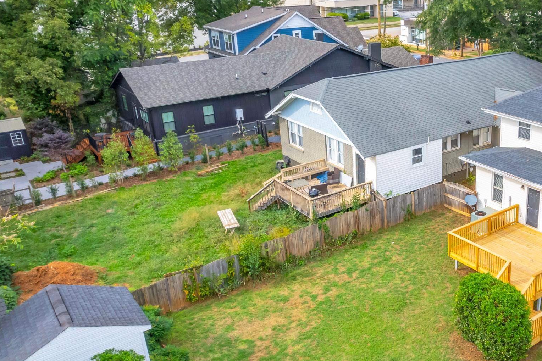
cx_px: 440
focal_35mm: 36
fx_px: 542
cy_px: 180
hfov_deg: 49.7
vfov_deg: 36.9
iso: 120
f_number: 2.8
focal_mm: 8.38
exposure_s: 1/160
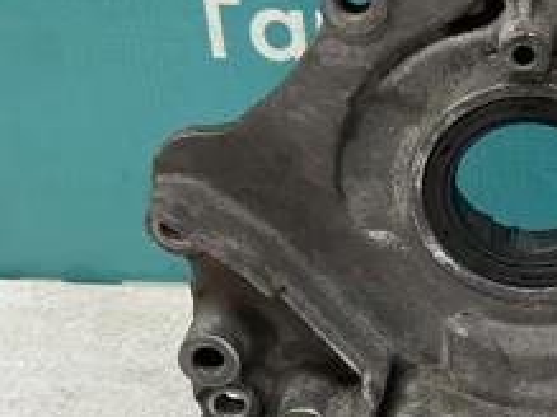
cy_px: 188
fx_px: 1222
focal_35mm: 76
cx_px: 549
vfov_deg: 19.4
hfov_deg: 24.6
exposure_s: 1/50
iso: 80
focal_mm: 4.2
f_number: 1.6
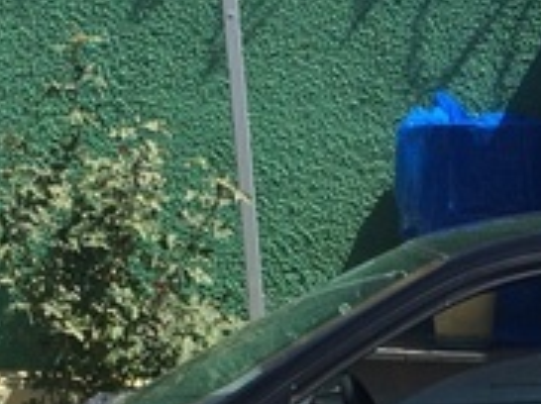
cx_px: 586
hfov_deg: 14.6
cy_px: 624
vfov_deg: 10.8
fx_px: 2060
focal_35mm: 132
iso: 40
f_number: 2.2
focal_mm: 4.12
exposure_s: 1/1866
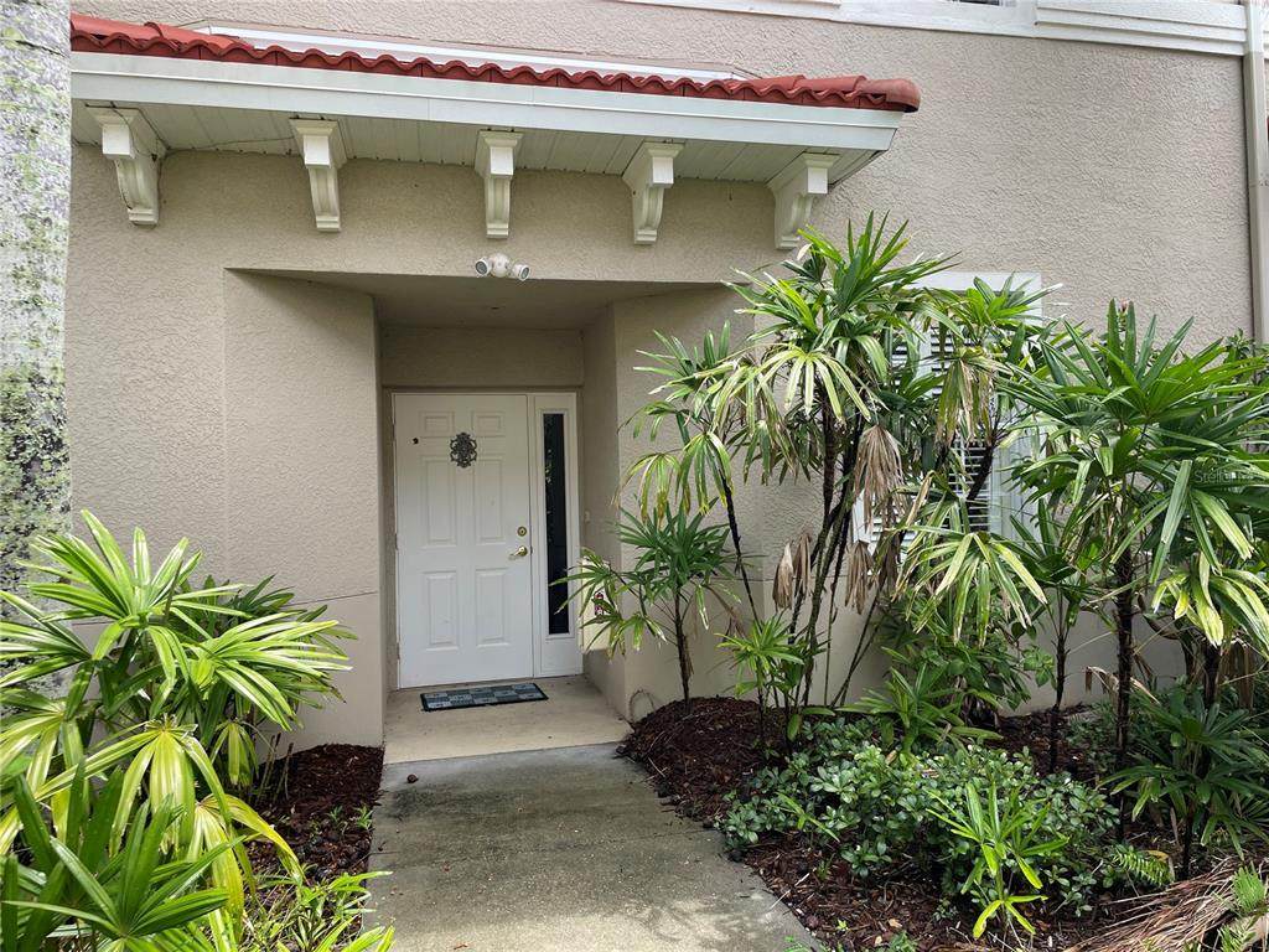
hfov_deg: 67.3
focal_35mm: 26
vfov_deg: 53.1
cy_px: 476
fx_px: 953
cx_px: 634
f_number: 1.6
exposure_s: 1/612
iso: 32
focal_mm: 4.2
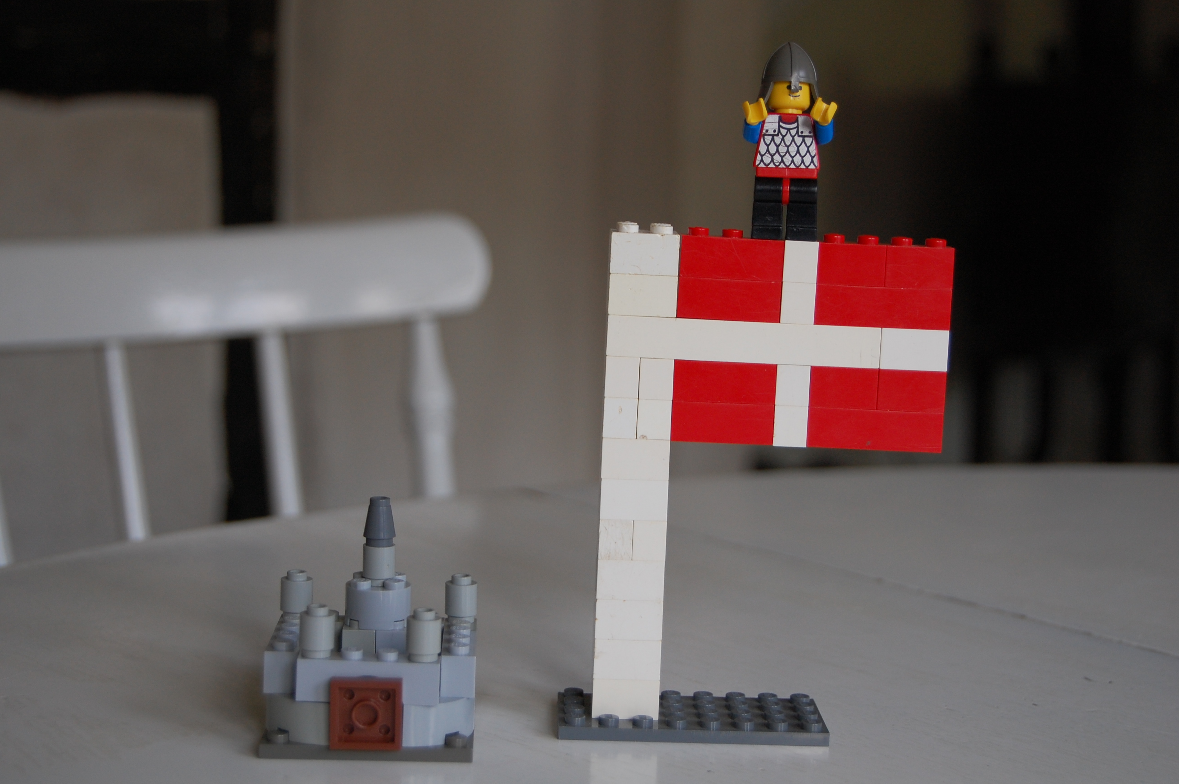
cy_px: 392
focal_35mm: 68
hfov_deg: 29.9
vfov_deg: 20.1
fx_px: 2209
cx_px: 590
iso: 400
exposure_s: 1/125
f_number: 5.3
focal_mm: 45
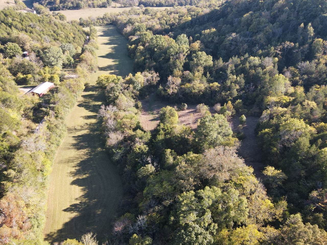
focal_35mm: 24
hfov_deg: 71.6
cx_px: 164
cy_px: 122
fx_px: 227
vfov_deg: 56.8
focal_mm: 4.5
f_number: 2.8
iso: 100
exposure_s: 1/90
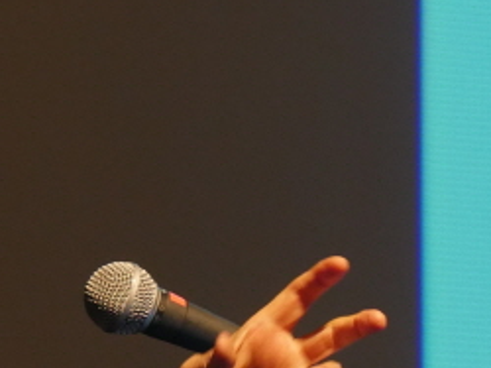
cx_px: 393
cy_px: 262
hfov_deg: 3.2
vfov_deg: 2.4
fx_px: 8857
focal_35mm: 625
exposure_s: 1/40
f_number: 5.3
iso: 800
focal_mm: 65
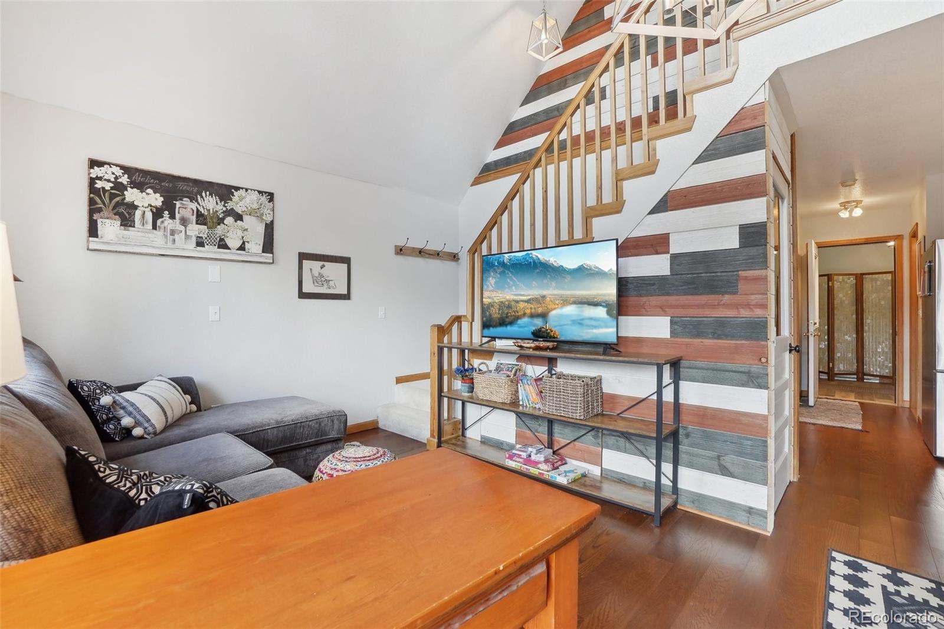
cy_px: 314
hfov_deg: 100.4
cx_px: 472
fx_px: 393
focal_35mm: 15
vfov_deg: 77.3
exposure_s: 1/13
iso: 400
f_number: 8
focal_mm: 10
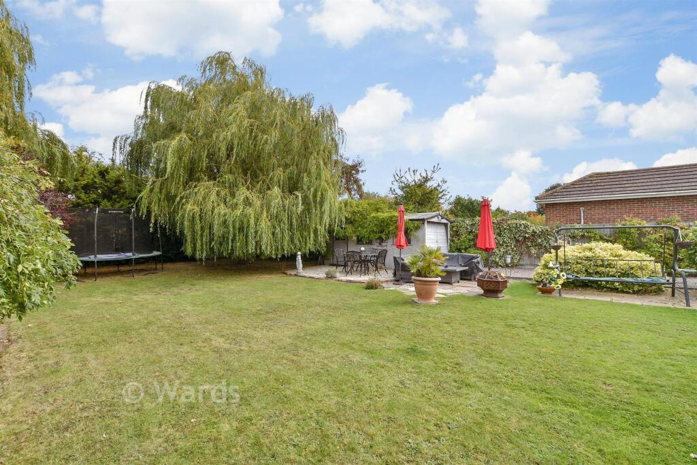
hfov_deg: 100.4
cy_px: 232
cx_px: 348
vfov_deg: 77.3
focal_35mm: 15
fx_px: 290
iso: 160
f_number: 8
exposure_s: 1/160
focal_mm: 10
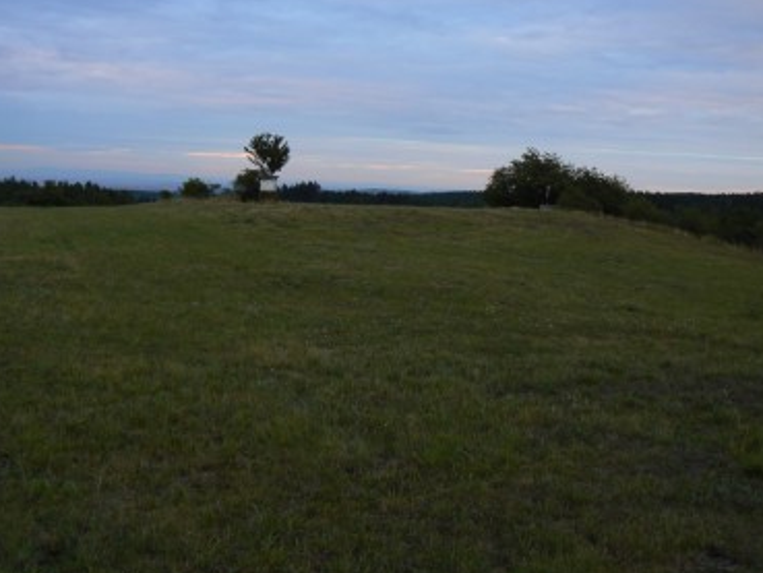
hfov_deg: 47.8
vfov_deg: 36.8
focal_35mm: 39
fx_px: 860
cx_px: 370
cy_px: 281
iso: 80
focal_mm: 6
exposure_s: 1/40
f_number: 2.8
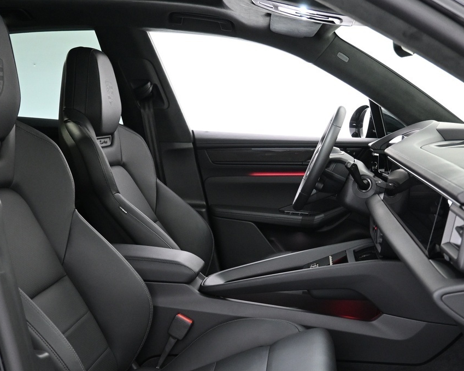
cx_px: 278
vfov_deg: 34.3
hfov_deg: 42.7
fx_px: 590
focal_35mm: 43
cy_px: 267
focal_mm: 16
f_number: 3.5
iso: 1600
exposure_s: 1/20
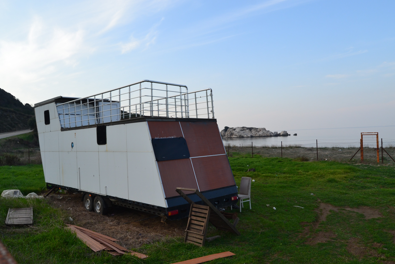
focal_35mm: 28
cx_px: 193
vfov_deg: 46.4
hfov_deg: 65.5
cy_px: 134
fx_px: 307
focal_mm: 18
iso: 400
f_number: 10
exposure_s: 1/320
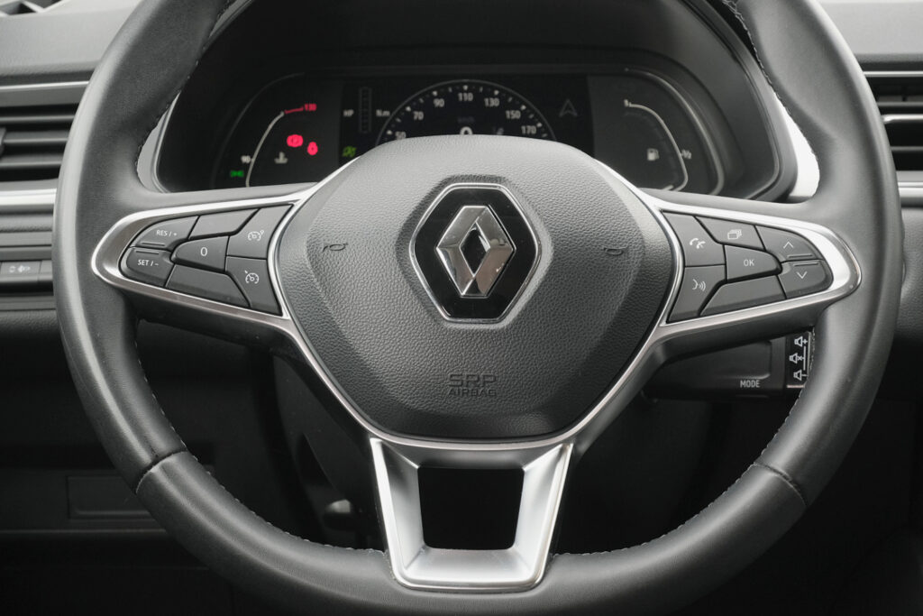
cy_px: 308
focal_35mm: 68
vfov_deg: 20.0
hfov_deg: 29.7
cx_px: 462
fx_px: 1744
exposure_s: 1/100
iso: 2000
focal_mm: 45
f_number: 8
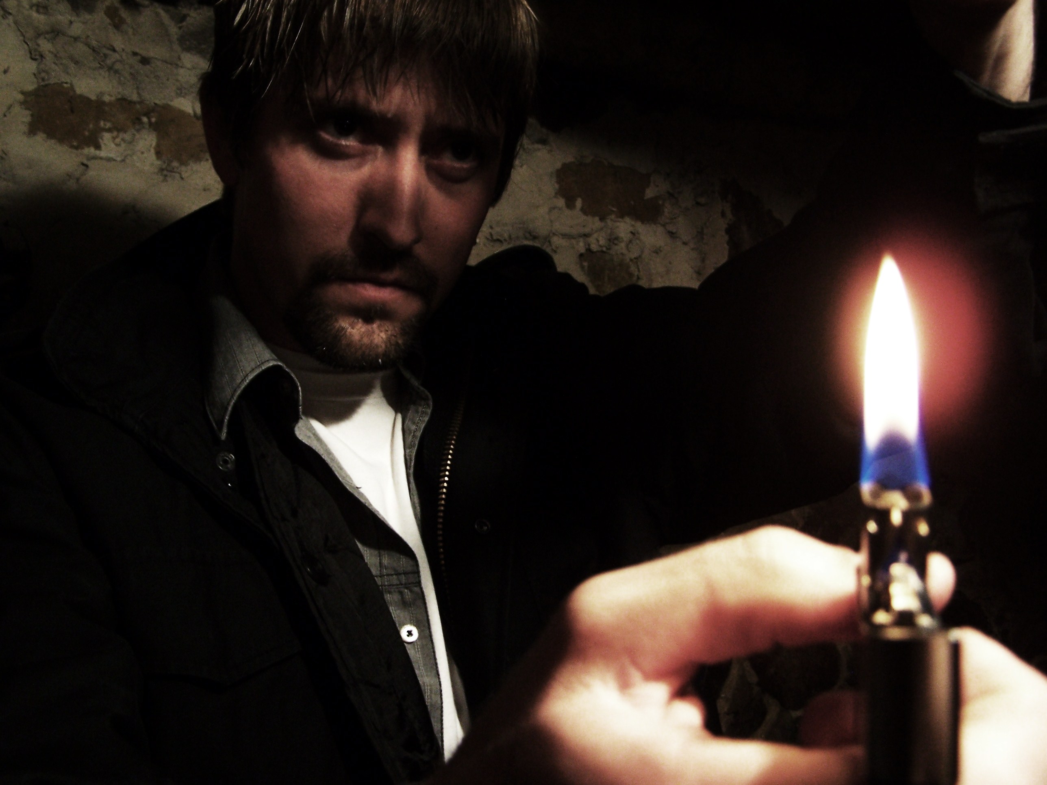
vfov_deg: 36.0
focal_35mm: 40
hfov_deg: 46.8
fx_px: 1210
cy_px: 392
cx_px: 524
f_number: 2.8
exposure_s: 1/8
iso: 140
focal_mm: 6.7
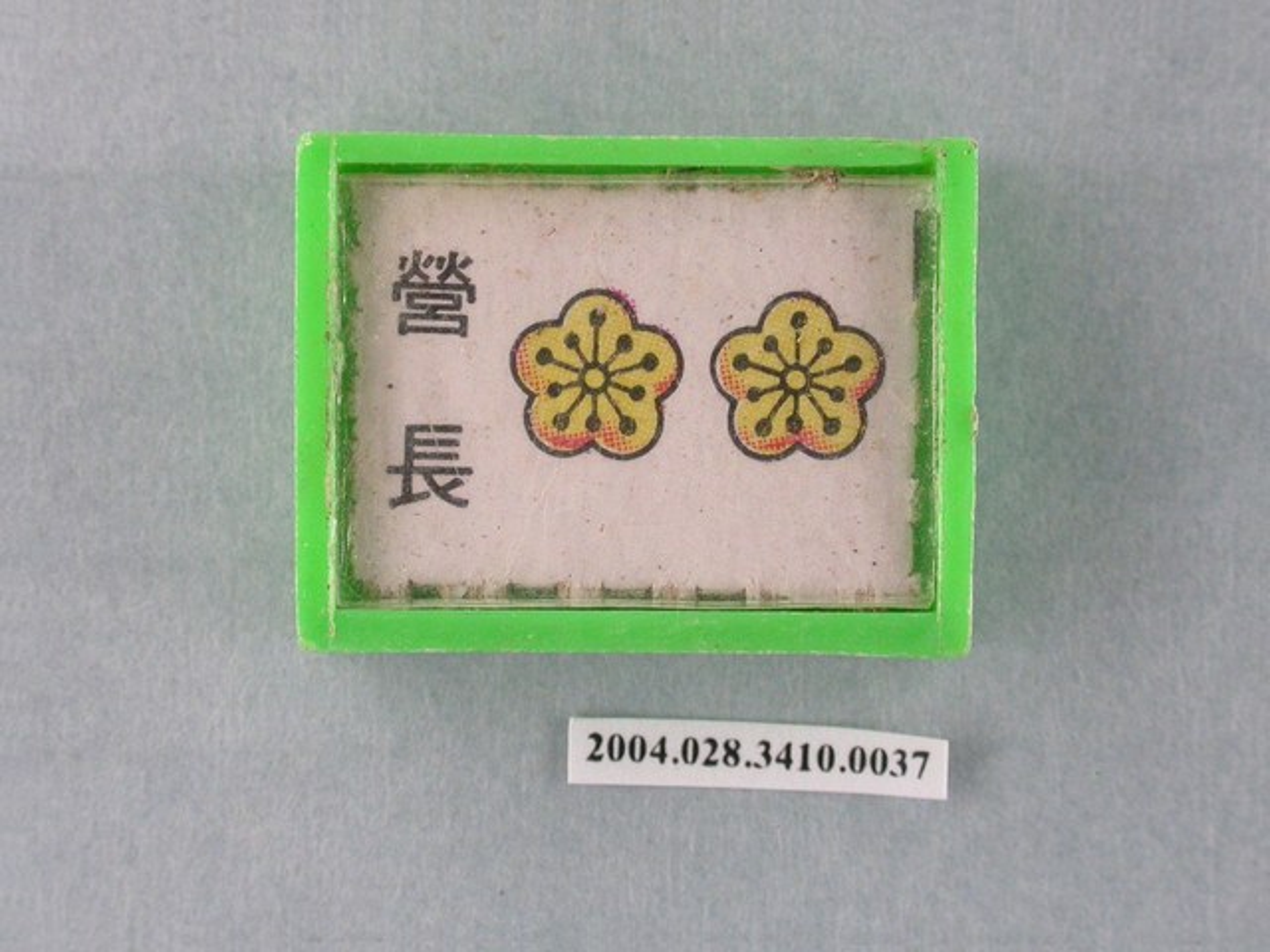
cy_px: 476
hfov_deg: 13.2
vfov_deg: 9.9
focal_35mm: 150
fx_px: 5503
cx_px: 635
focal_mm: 31.1
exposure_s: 1/30
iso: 200
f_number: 6.4
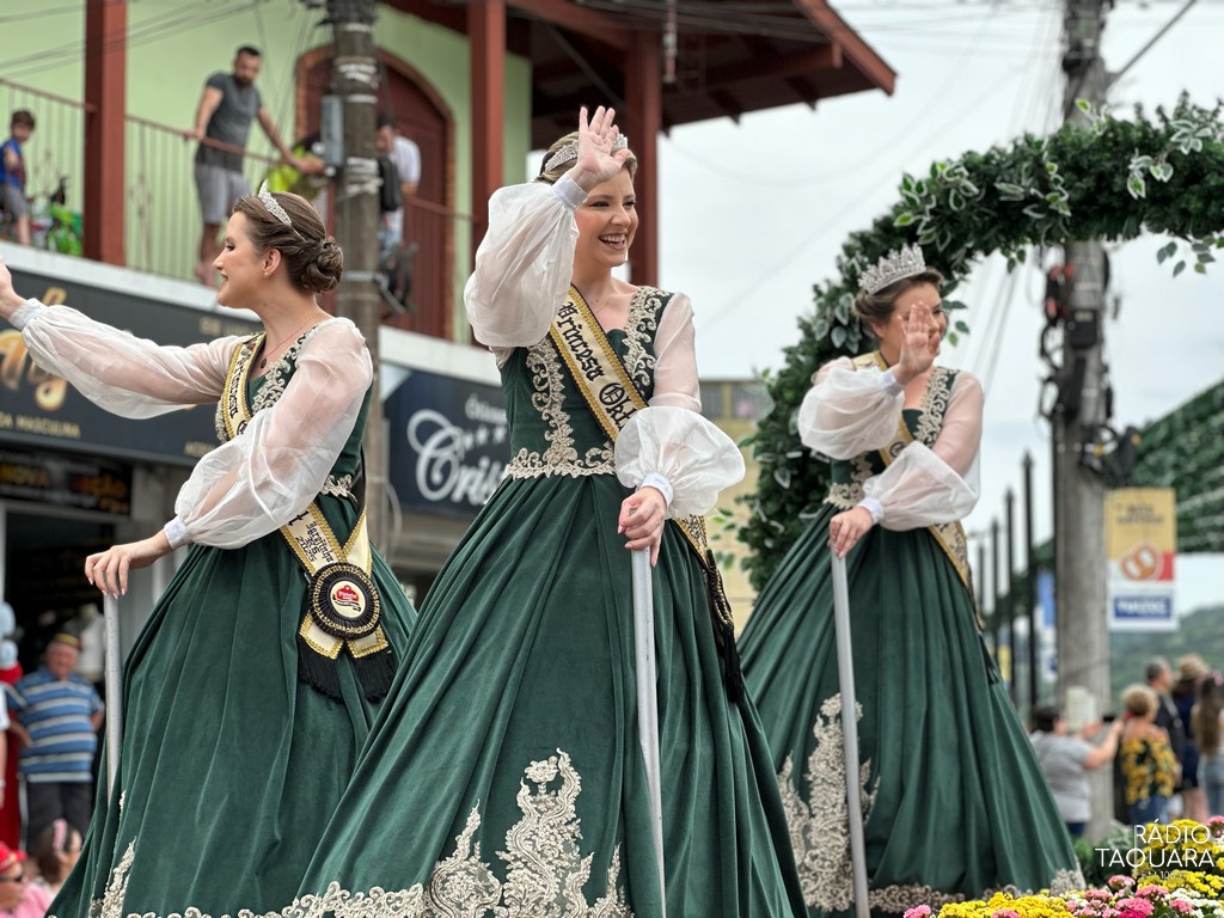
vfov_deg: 19.1
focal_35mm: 77
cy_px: 459
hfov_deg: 25.3
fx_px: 2723
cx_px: 612
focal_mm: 9
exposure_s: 1/445
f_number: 2.8
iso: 32
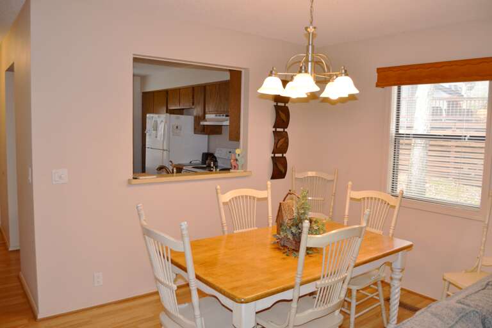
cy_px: 164
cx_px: 246
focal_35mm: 27
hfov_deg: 67.4
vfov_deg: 47.9
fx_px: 369
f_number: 4
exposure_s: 1/60
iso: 400
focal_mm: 18
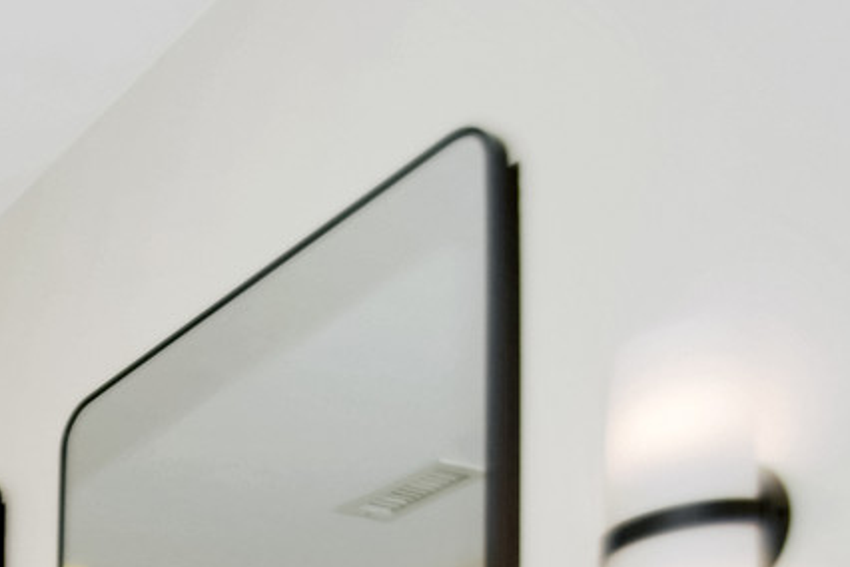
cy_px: 1024
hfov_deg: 26.3
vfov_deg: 18.5
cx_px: -403
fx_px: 1346
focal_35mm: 57
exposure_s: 1/8000
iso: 400
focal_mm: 10
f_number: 8
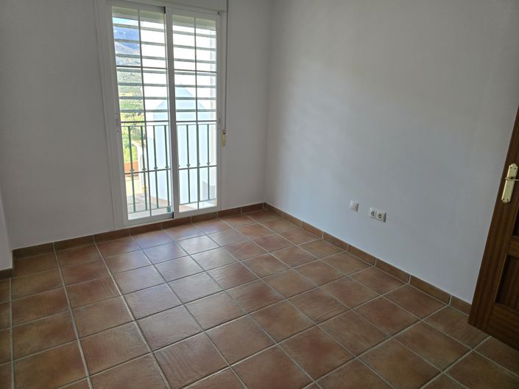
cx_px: 260
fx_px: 345
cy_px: 194
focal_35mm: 23
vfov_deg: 58.8
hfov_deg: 74.0
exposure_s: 1/180
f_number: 1.7
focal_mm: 6.3
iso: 40
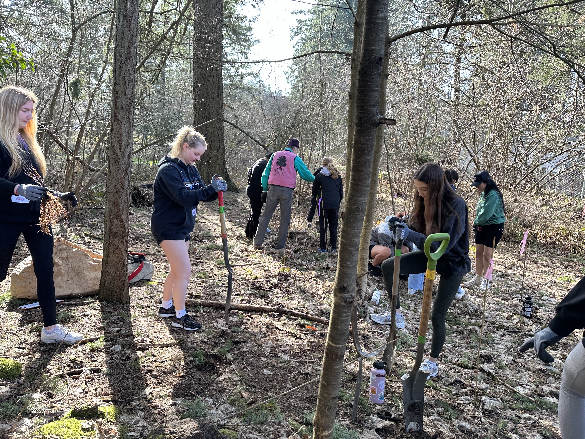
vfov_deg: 56.8
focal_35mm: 24
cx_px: 292
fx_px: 406
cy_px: 220
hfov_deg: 71.6
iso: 64
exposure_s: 1/218
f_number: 1.78
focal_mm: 6.86
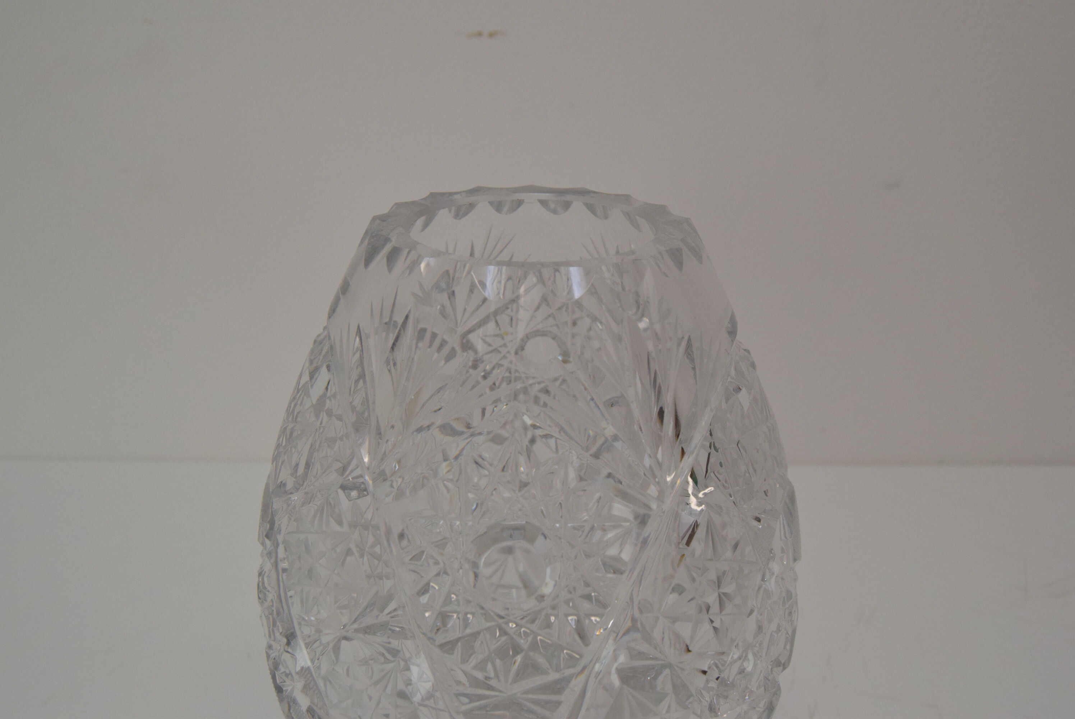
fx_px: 1076
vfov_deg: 36.9
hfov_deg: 53.1
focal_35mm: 36
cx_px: 538
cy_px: 360
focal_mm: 24
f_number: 10
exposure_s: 1/400
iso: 1600
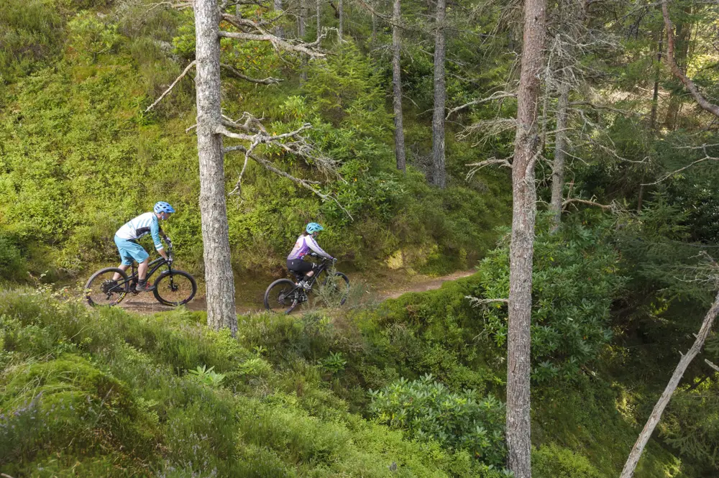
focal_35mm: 35
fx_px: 698
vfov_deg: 37.8
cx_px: 360
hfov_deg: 54.5
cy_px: 239
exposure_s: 1/200
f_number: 7.1
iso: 2000
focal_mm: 35
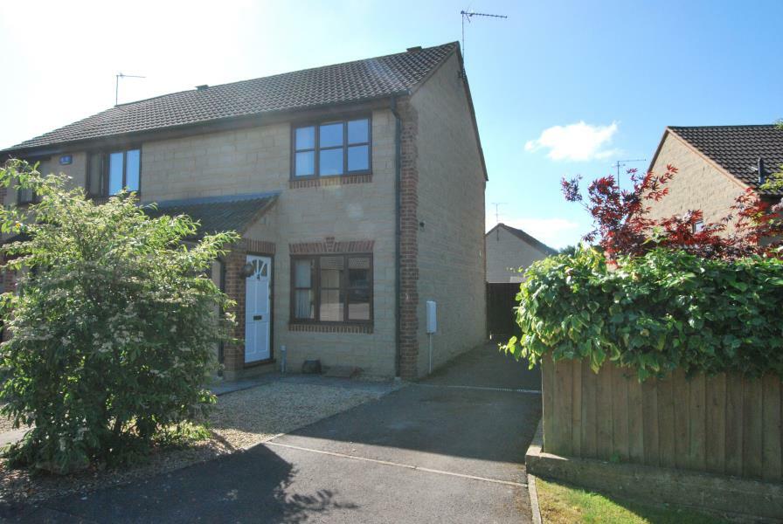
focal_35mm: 22
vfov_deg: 56.3
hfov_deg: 77.2
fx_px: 490
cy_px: 262
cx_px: 392
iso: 800
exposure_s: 1/250
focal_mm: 15
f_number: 13
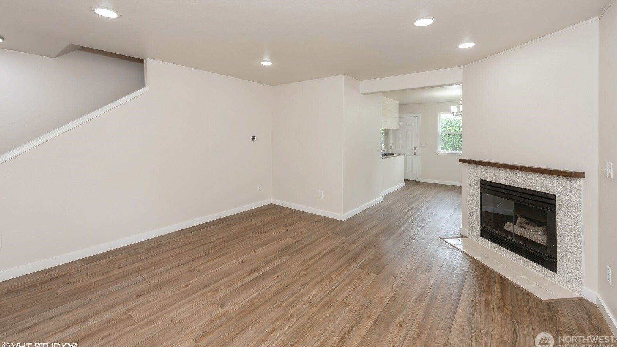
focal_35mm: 15
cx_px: 311
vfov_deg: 70.0
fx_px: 245
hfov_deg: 103.0
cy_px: 146
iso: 200
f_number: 8
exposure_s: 1/20
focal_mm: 14
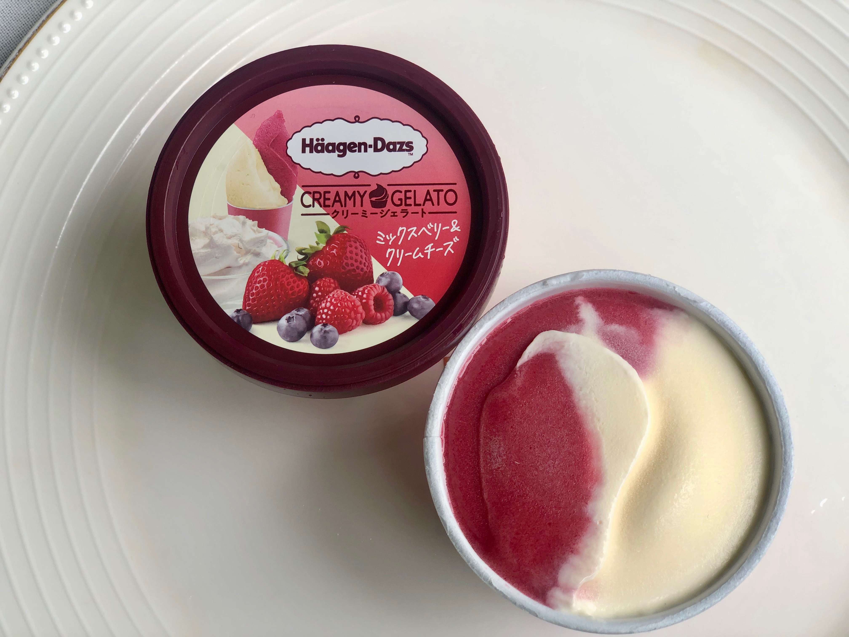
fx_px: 1275
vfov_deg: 28.0
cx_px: 424
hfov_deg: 36.8
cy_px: 318
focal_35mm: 52
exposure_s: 1/344
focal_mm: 6
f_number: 2.4
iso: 16
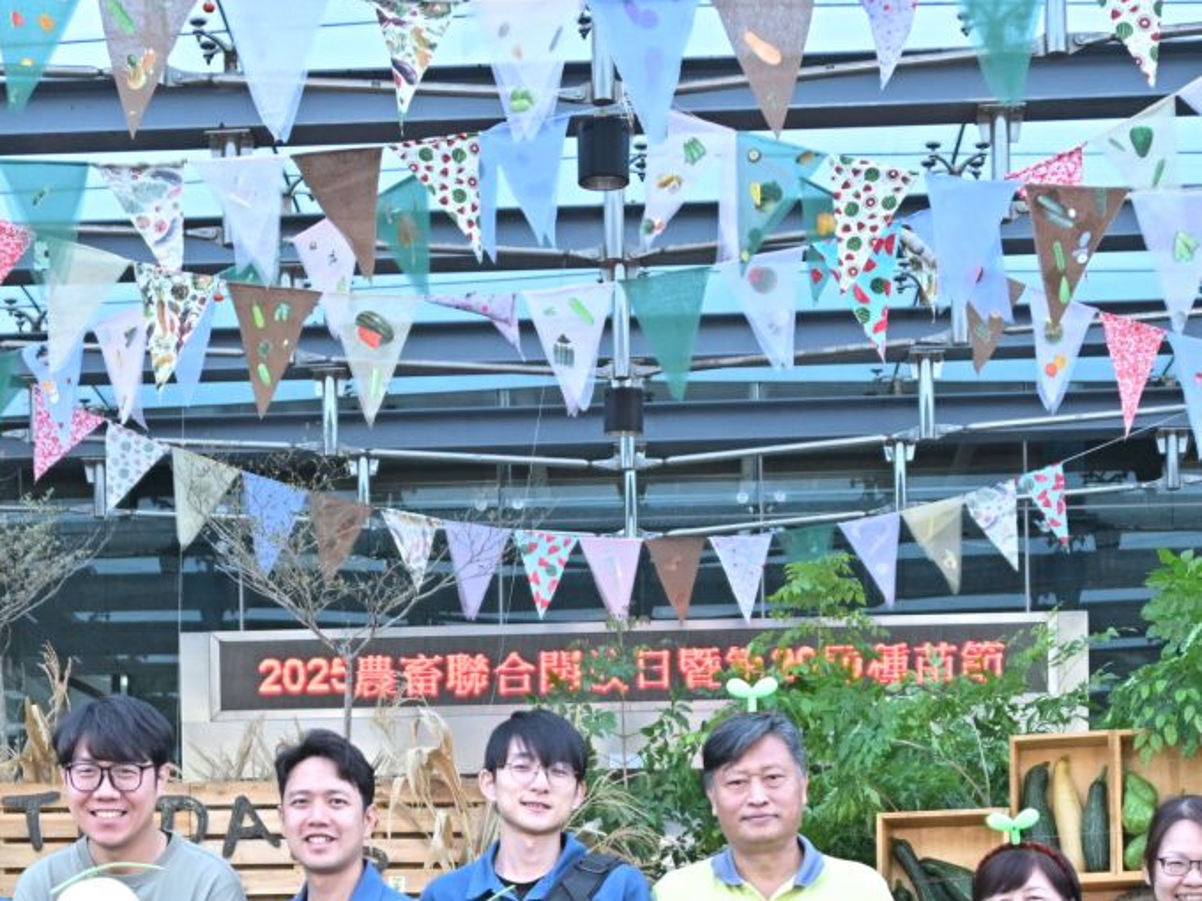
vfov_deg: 18.3
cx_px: 552
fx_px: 2639
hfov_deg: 25.7
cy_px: 1114
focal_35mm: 76
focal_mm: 28
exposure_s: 1/640
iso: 640
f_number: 3.5
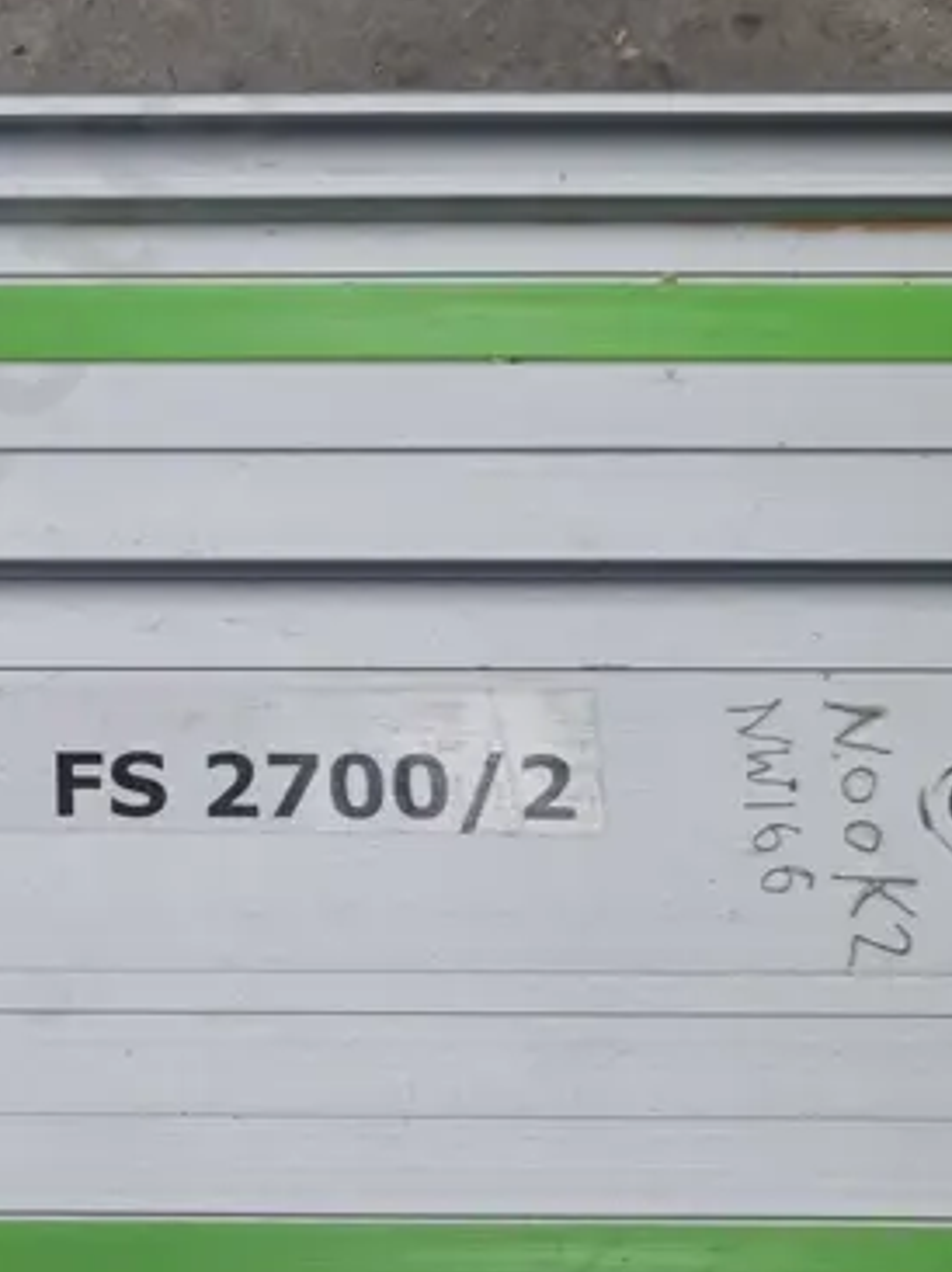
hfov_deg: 19.6
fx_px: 2570
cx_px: -226
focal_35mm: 70
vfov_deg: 27.8
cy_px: 671
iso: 50
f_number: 1.8
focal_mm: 7
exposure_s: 1/100
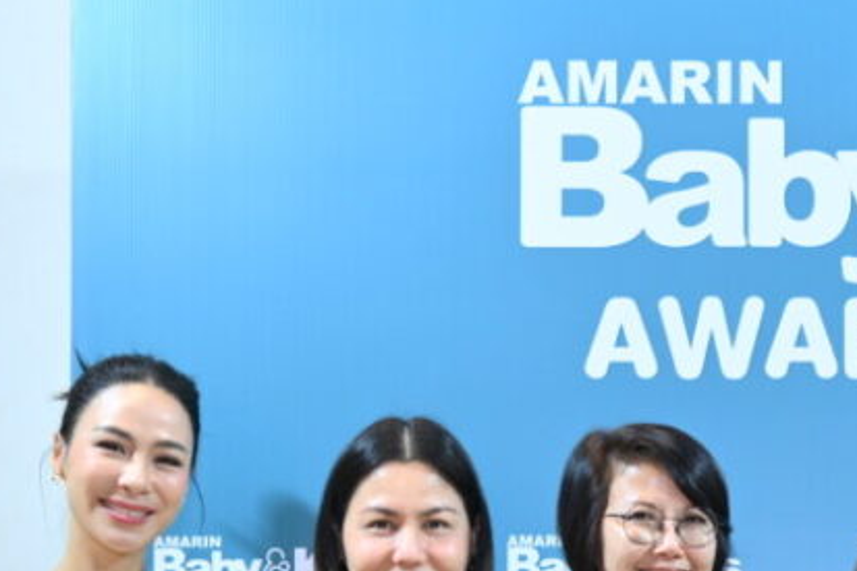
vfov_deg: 15.3
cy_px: 735
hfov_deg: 23.0
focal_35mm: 85
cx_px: 857
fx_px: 2023
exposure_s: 1/100
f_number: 4
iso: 800
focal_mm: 30
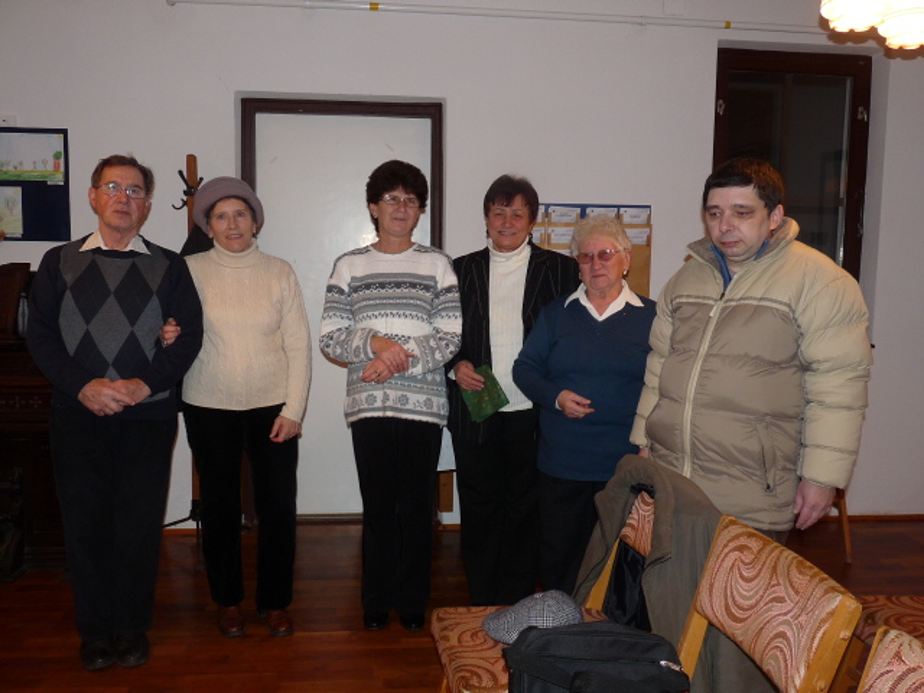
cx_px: 462
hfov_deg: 60.0
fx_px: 801
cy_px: 346
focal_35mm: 30
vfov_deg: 46.8
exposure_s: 1/30
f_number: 2.8
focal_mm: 4.8
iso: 100
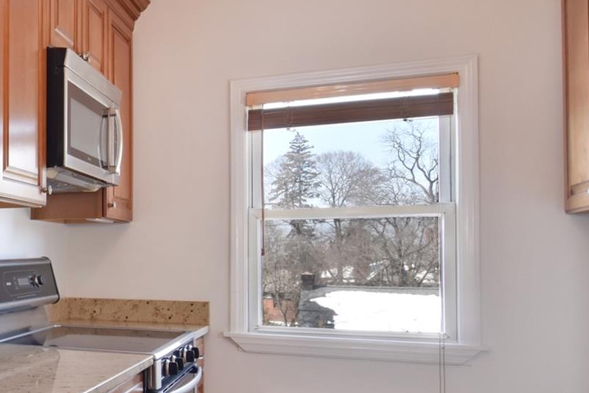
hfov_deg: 35.4
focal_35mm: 42
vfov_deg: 31.5
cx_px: -131
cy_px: 252
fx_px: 692
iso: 640
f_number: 11
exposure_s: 1/40
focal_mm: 11
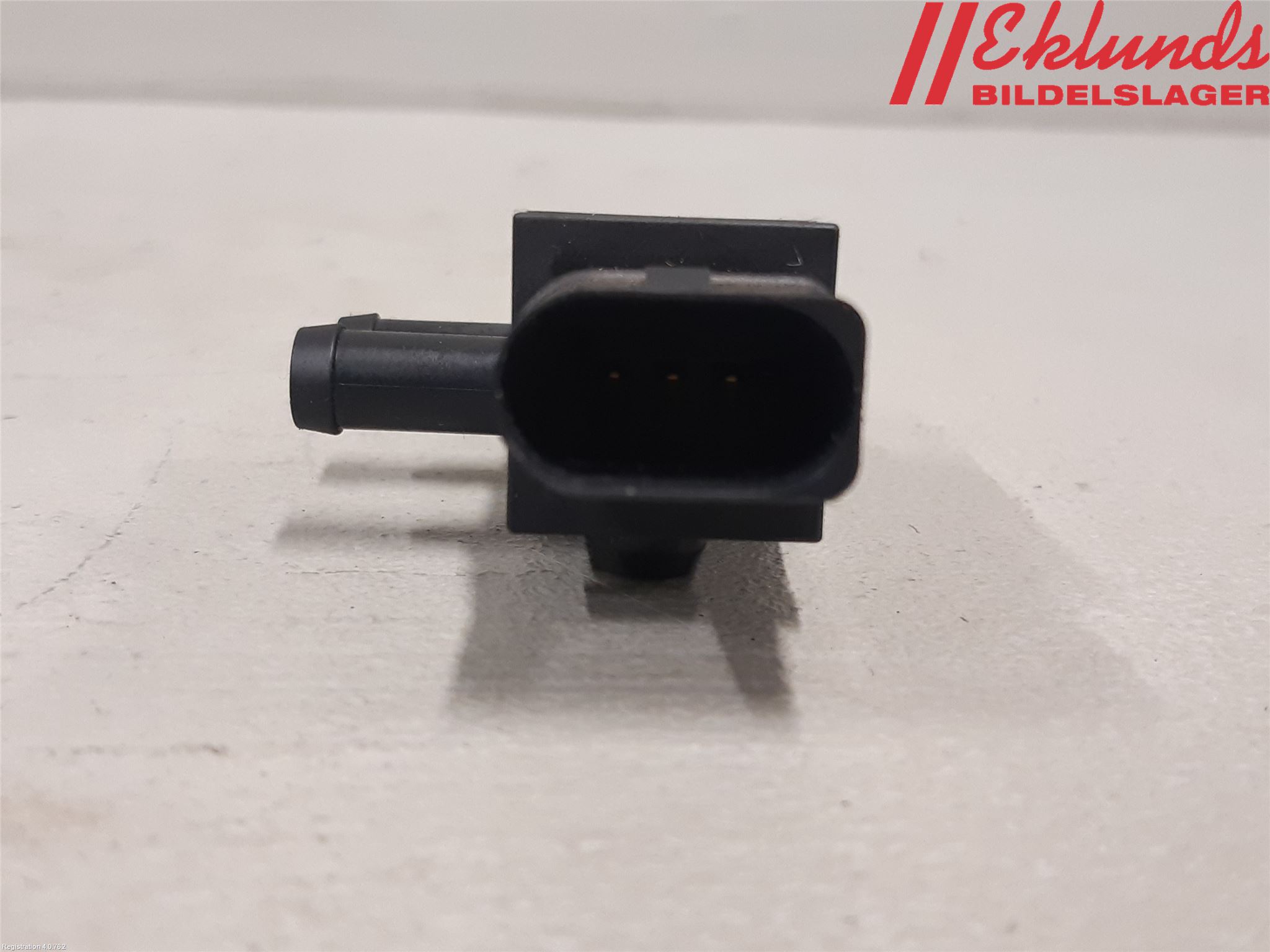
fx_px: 954
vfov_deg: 53.1
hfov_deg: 67.3
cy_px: 476
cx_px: 635
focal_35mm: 26
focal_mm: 3.93
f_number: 1.7
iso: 200
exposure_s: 1/50
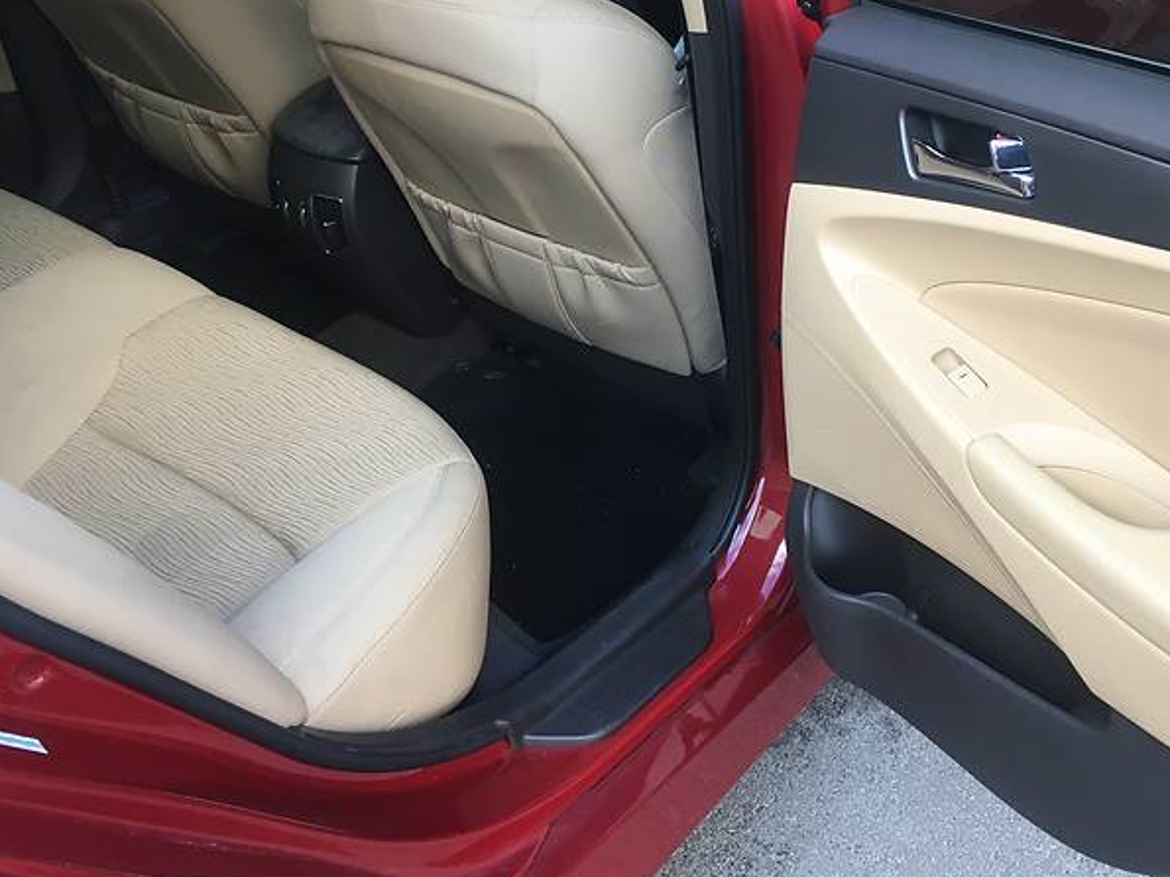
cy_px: 346
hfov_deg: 47.8
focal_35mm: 39
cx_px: 657
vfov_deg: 36.7
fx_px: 1318
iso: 25
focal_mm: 4.2
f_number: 2.2
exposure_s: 1/33
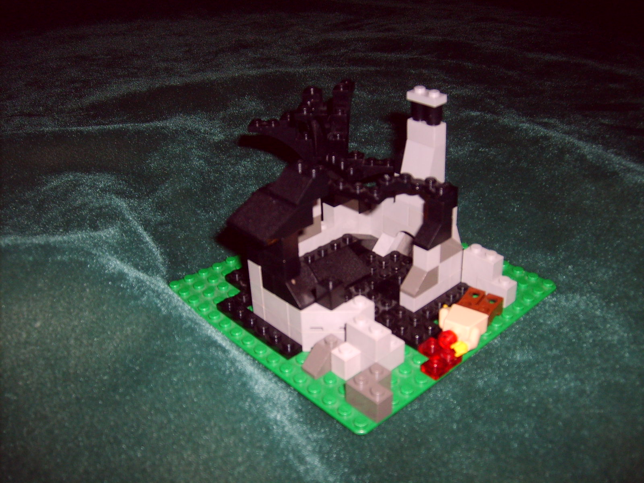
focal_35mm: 35
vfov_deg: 40.7
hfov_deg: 52.6
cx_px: 322
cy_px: 242
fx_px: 651
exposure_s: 1/45
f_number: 2.8
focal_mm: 5.8
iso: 100
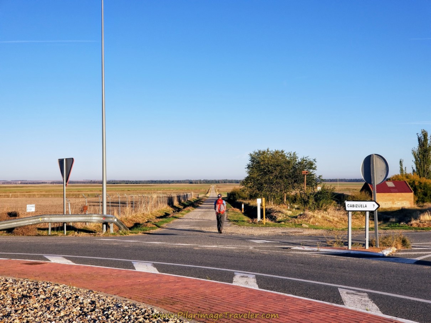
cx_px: 216
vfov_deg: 28.0
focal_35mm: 52
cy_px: 162
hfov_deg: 36.8
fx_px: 647
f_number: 2.4
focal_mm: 6
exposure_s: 1/606
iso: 25
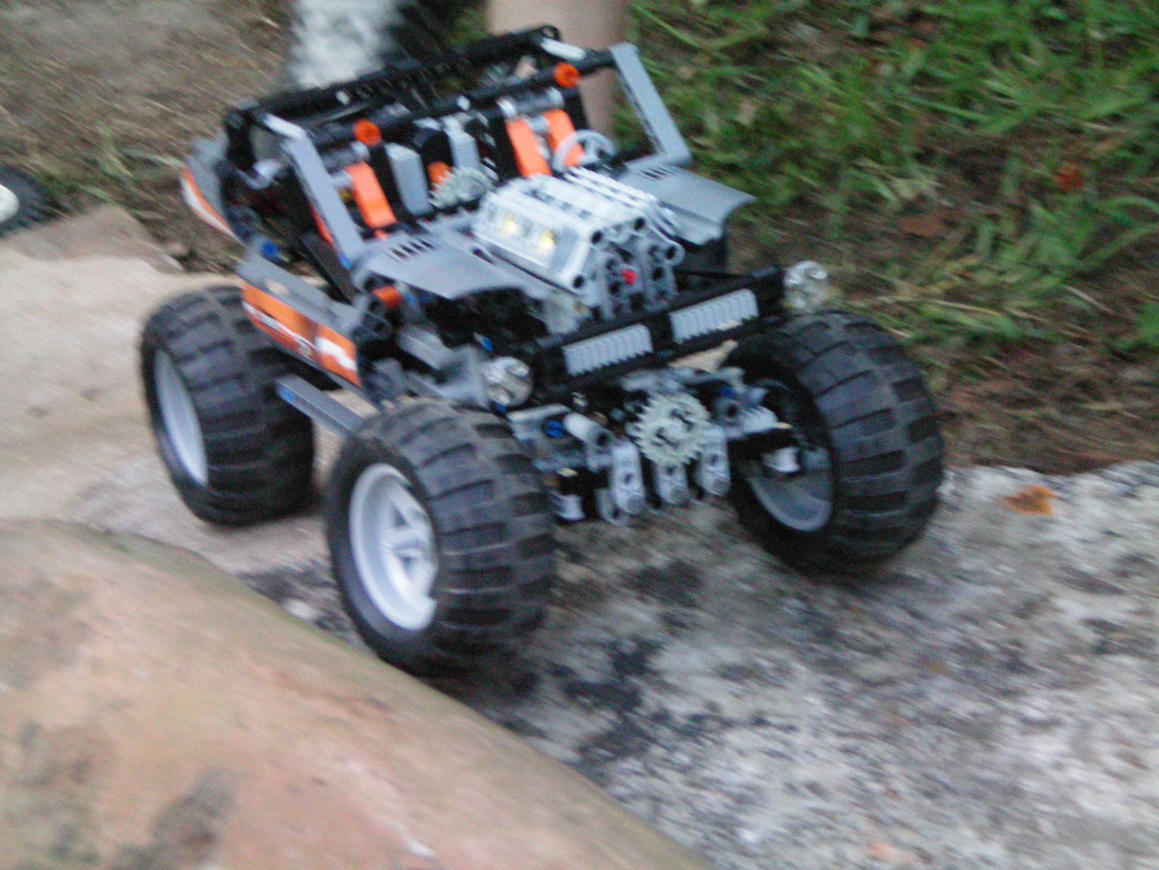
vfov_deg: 13.0
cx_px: 580
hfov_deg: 17.3
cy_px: 435
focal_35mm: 114
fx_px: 3817
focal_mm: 18.9
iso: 400
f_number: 5.9
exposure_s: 1/50
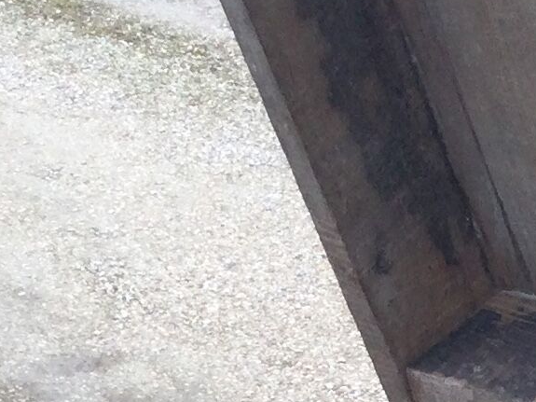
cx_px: 728
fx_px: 2725
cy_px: 1025
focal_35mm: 176
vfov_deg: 7.7
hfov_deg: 10.9
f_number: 2.4
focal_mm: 3.3
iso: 32
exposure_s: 1/100
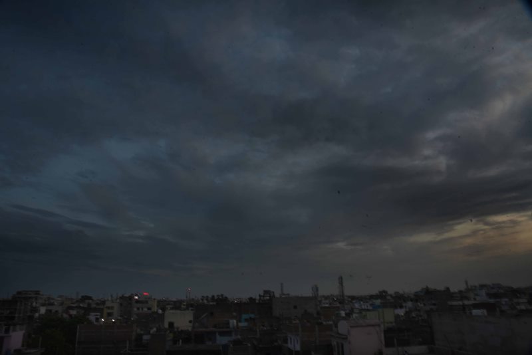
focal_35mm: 24
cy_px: 178
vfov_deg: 53.2
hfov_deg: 73.7
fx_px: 355
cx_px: 266
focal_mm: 24
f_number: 22
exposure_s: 1/4
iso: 400
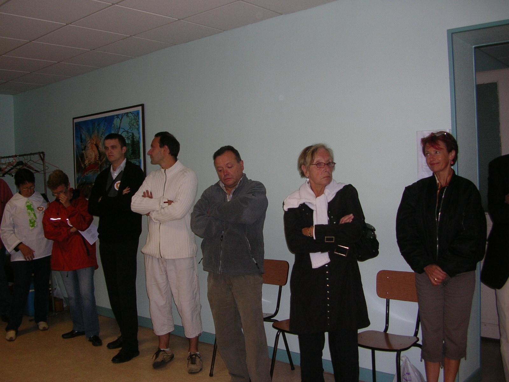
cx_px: 254
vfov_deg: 40.7
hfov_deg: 52.6
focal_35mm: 35
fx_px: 515
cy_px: 191
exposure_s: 1/60.1
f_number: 2.8
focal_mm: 5.8
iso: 74
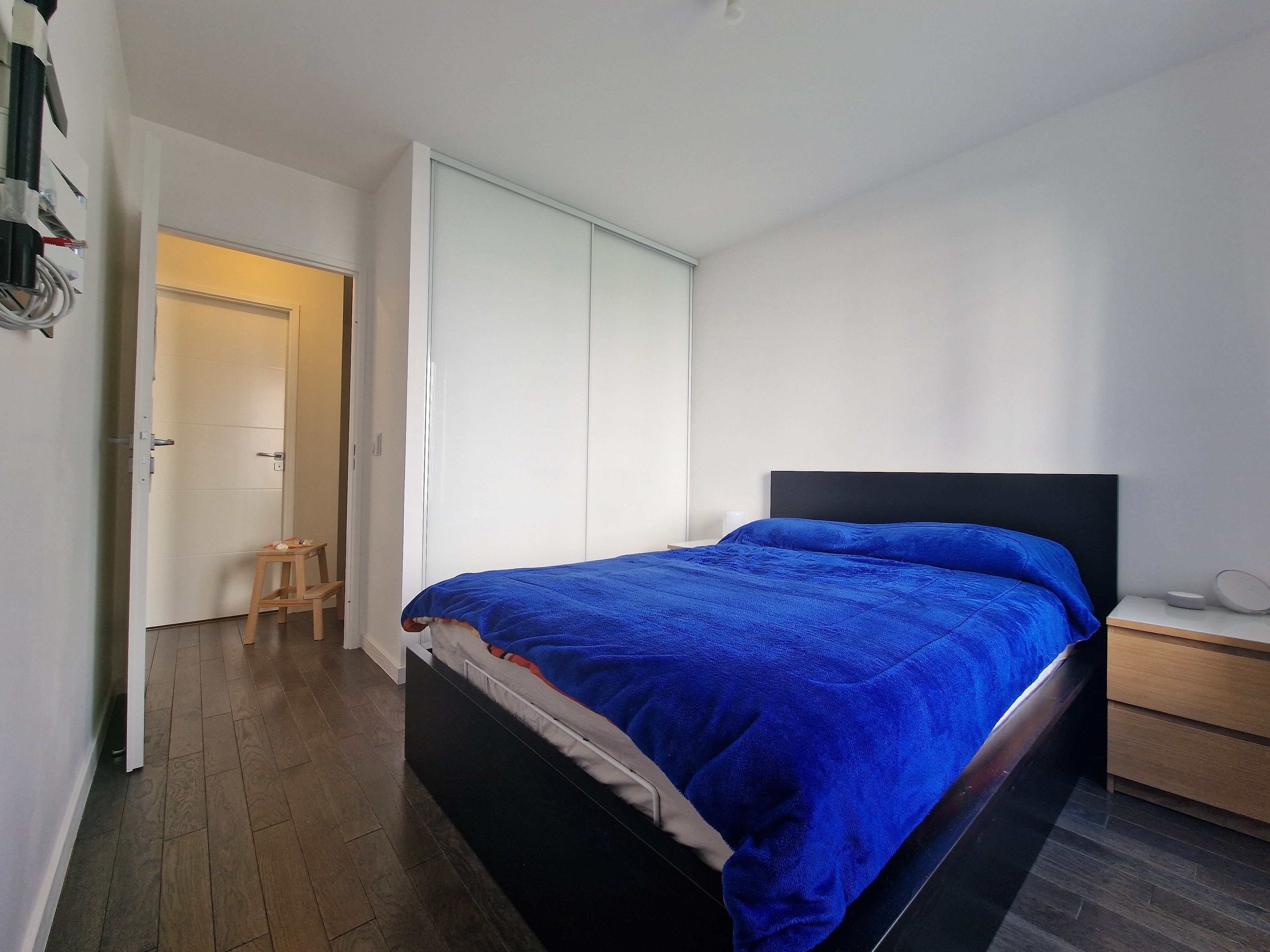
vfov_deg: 89.9
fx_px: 477
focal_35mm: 13
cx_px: 635
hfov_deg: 106.2
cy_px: 476
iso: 64
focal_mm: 2.2
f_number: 2.2
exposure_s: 1/100
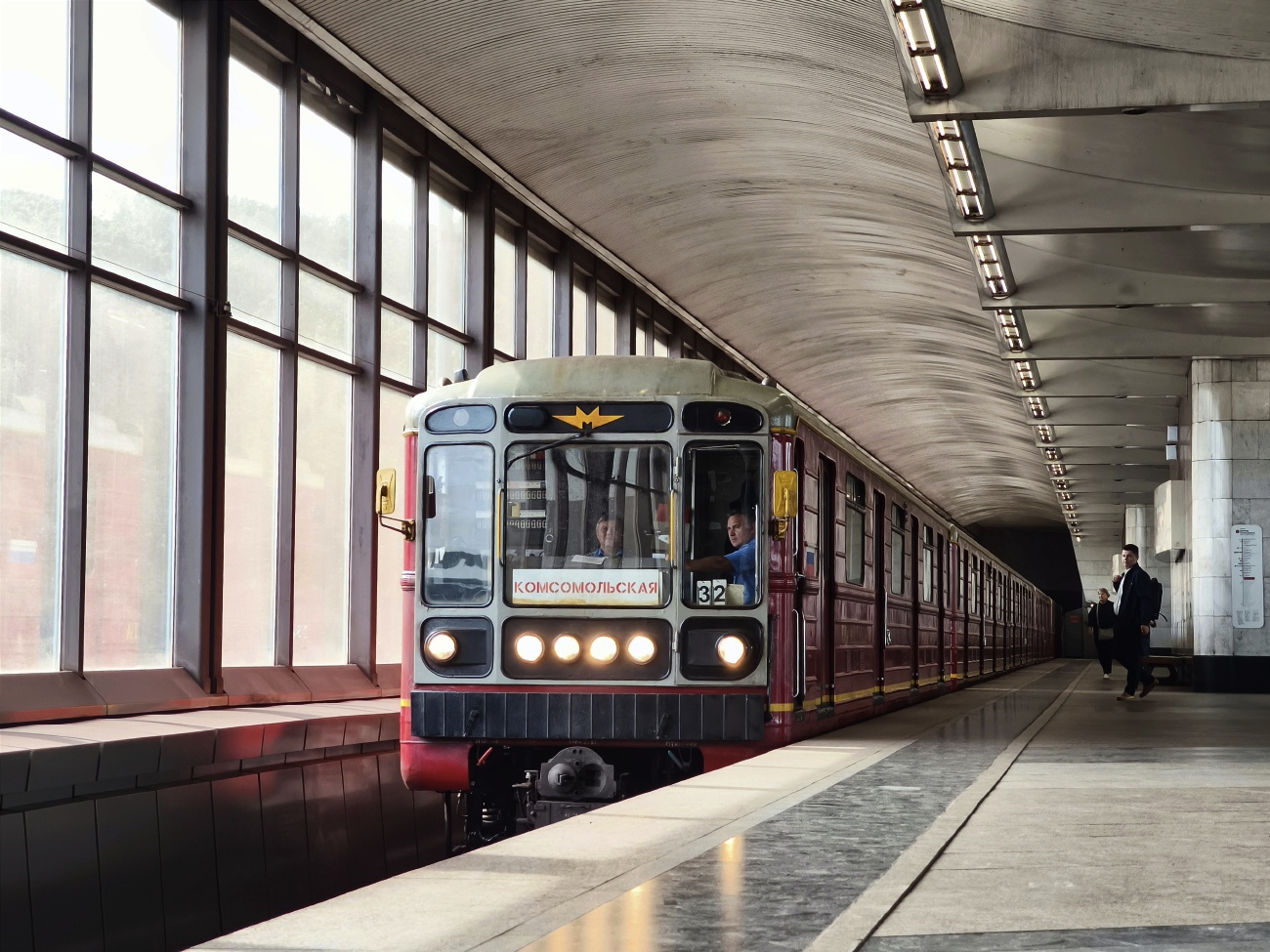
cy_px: 476
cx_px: 635
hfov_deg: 27.8
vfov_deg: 21.0
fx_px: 2568
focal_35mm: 70
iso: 320
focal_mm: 8.8
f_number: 2
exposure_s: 1/385
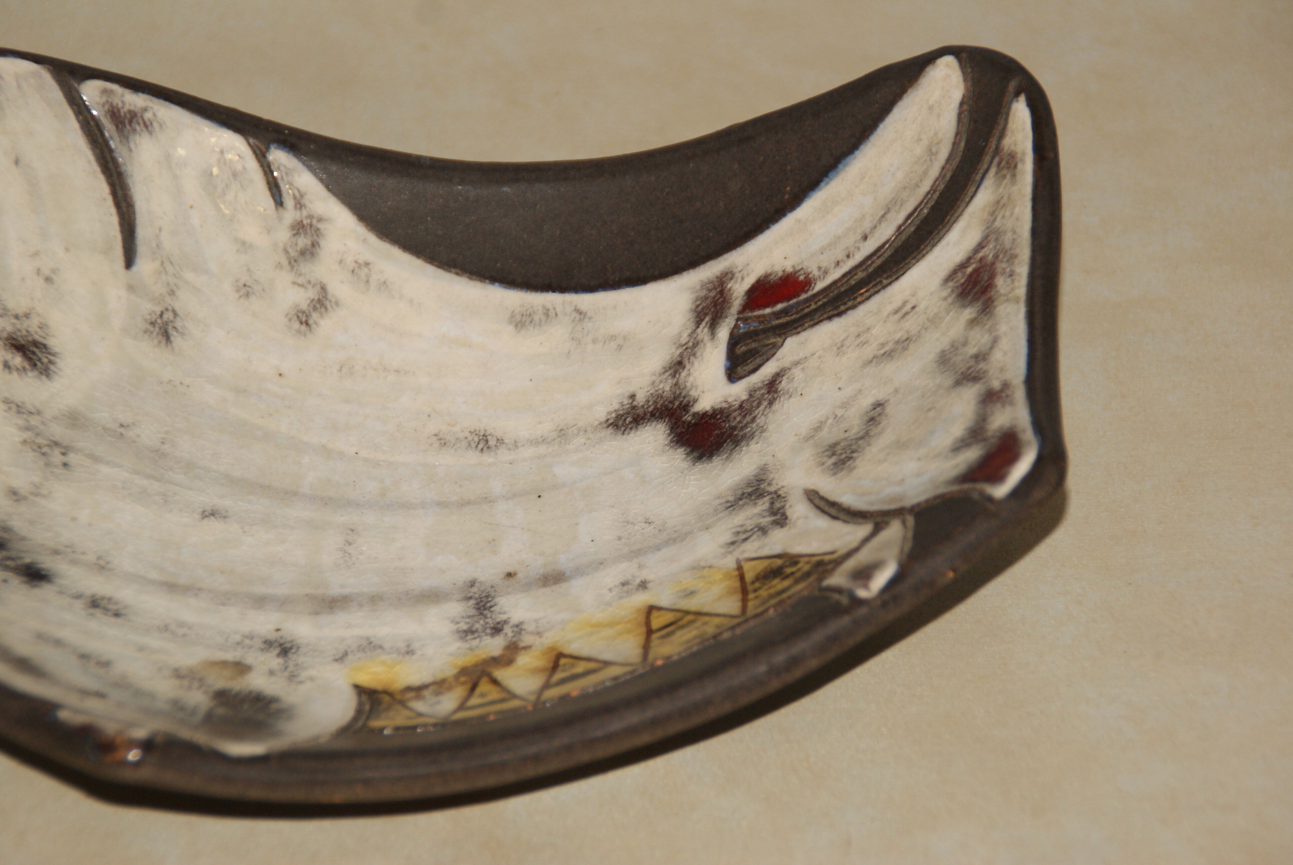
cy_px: 432
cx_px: 646
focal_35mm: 180
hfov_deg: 11.4
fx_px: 6473
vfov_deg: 7.7
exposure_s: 1/125
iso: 400
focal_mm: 120
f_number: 6.3
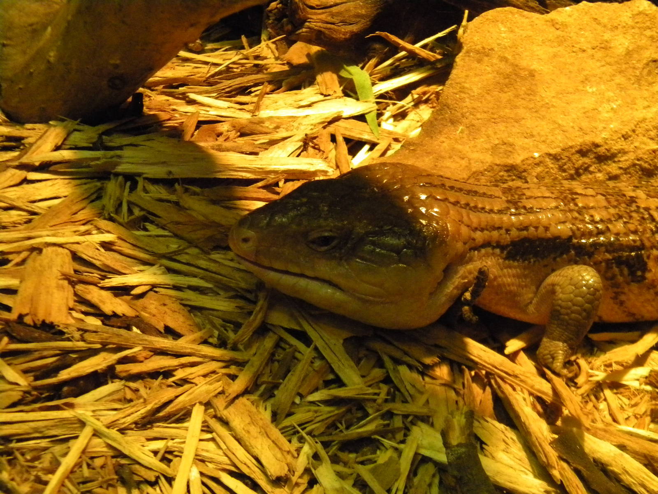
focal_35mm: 47
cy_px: 247
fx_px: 893
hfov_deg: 40.4
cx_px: 329
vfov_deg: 30.9
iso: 800
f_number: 3.9
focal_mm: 8.6
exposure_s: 1/66.1
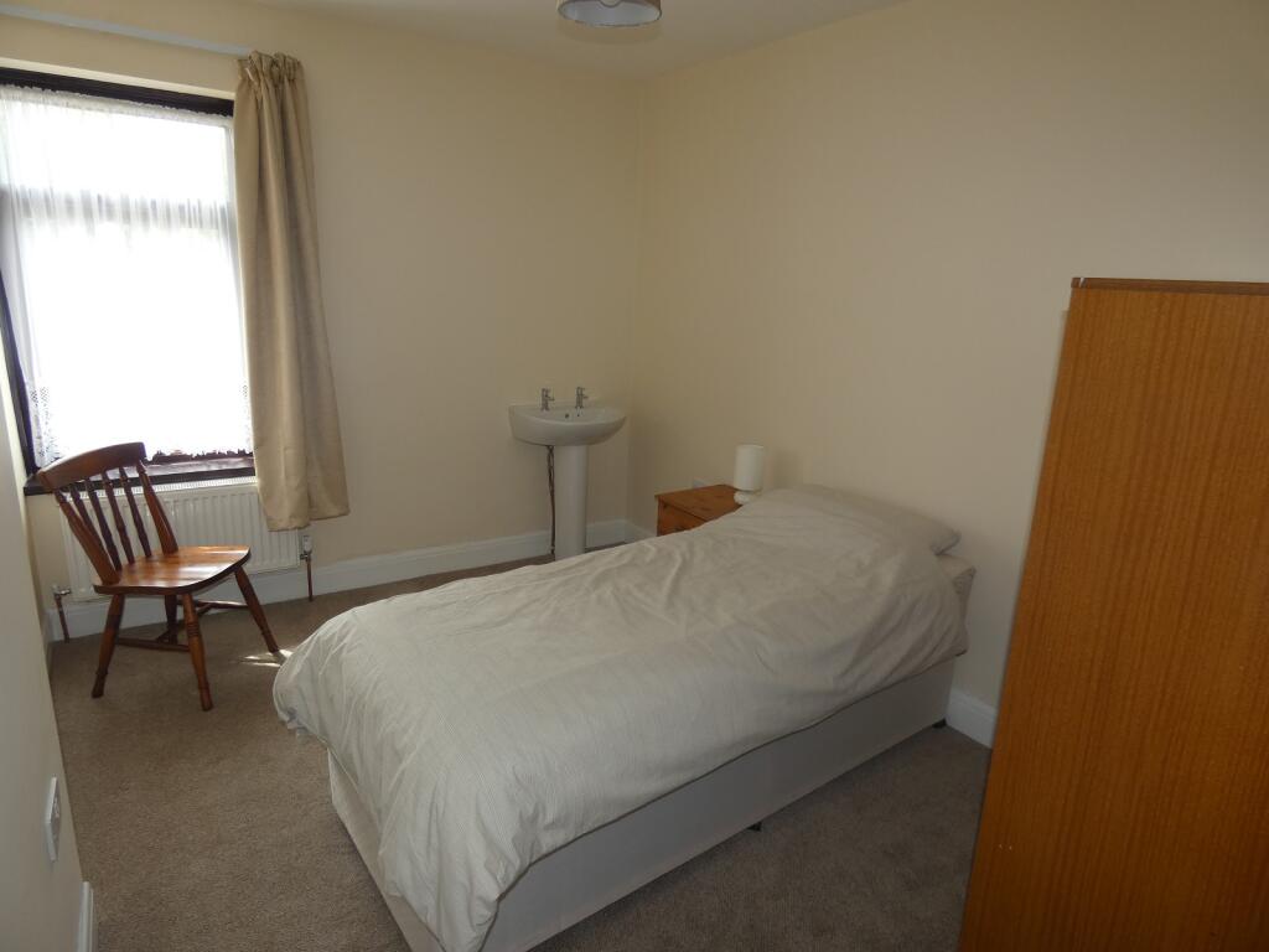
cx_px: 634
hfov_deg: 81.7
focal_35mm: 20
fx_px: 733
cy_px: 476
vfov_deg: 66.0
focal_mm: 3.6
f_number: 2.8
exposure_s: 1/60
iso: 80
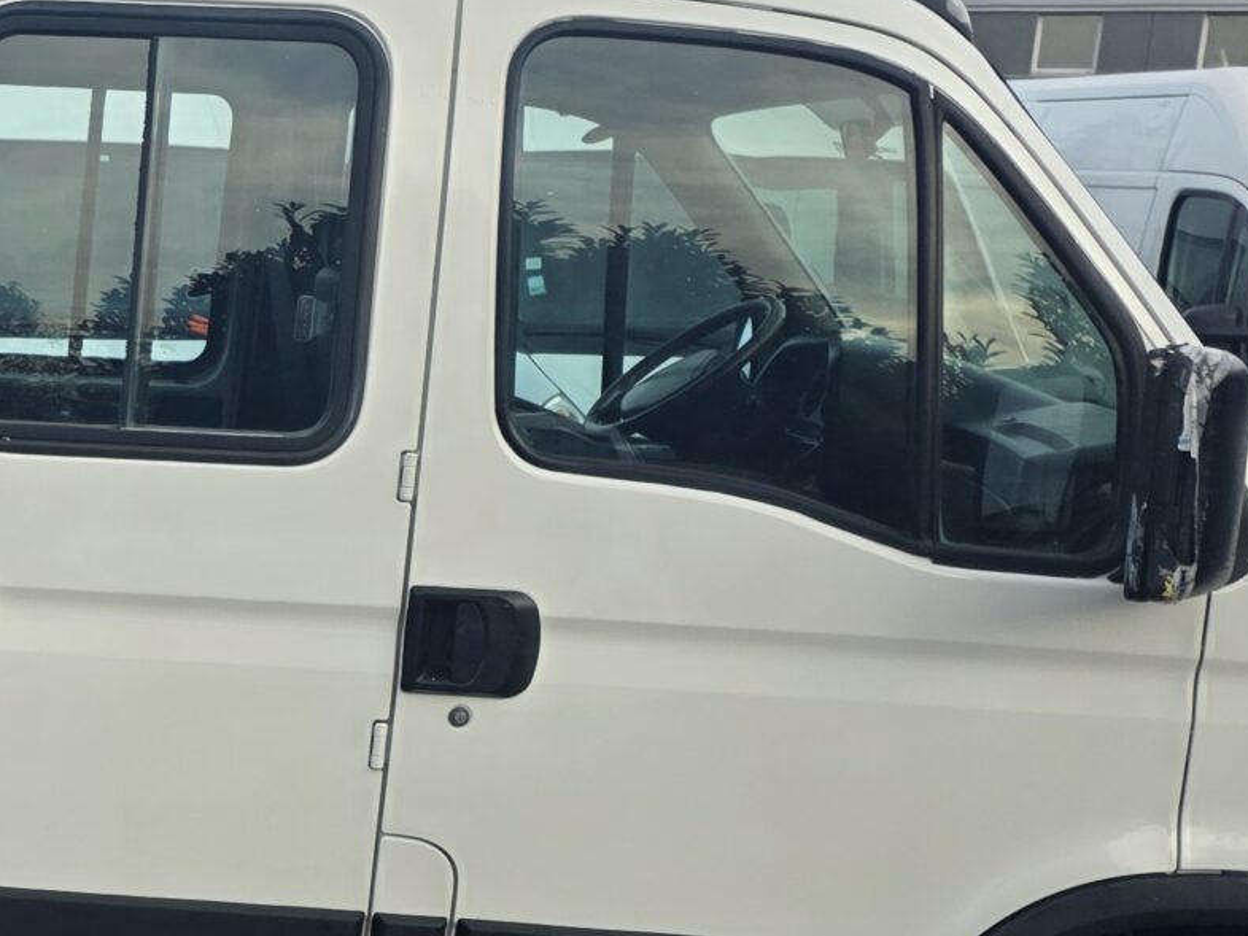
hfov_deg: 23.8
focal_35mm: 75
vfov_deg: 19.4
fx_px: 2704
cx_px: -231
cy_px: 758
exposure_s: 1/359
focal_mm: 6.25
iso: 50
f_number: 1.7
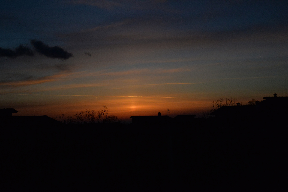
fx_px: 400
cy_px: 96
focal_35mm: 50
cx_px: 144
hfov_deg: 39.6
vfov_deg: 27.0
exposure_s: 1/2000
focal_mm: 50
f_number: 16
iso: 4000
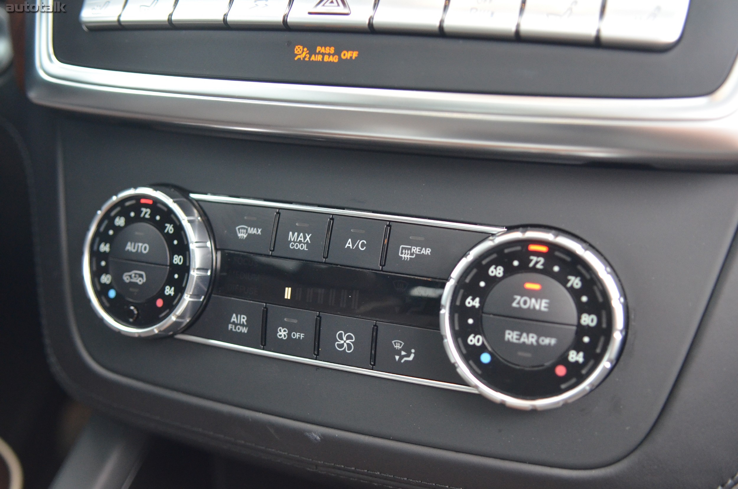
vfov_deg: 31.8
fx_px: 859
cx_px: 369
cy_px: 244
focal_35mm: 42
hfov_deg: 46.5
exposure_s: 1/80
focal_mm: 28
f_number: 2.8
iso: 1600
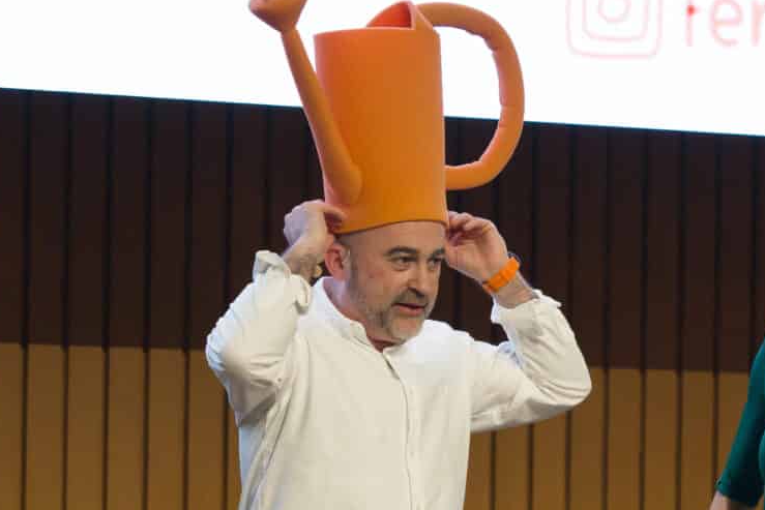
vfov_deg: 4.7
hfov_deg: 7.1
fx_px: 6185
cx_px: 565
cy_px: 446
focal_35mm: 291
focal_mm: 105
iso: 1000
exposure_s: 1/320
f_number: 2.8
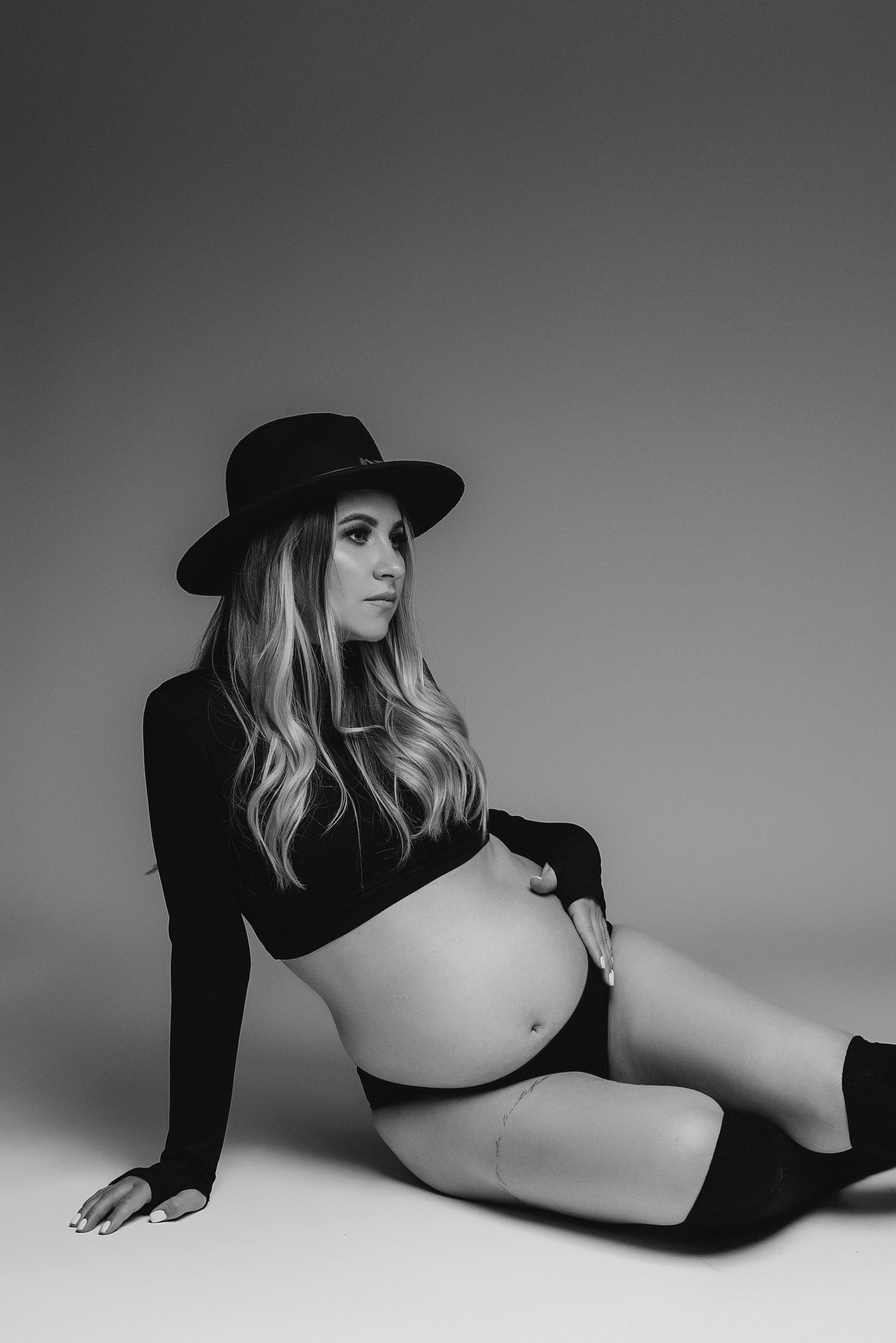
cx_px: 448
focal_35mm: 56
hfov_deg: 24.2
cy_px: 672
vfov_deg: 35.6
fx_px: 2091
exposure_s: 1/160
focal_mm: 56
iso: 160
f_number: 5.6
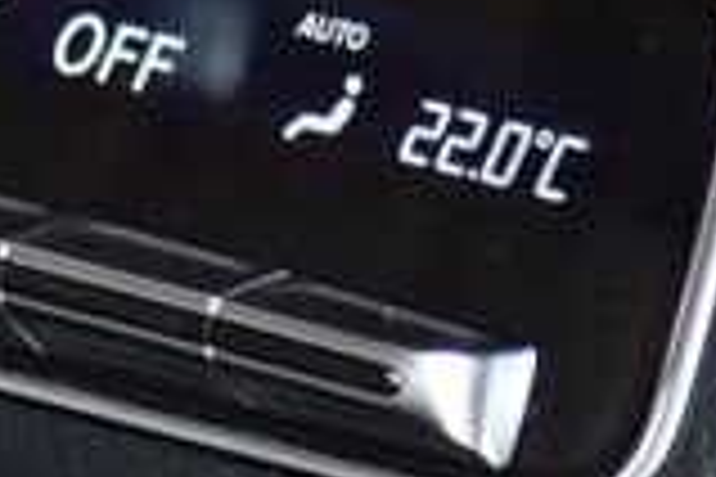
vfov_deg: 1.8
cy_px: -351
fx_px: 15353
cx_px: -90
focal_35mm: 772
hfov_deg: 2.7
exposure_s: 1/30
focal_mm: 120
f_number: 4
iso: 500
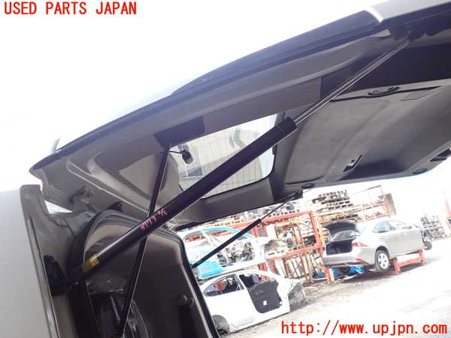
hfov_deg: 60.0
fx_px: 391
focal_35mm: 30
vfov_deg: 46.8
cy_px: 169
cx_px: 226
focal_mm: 5.4
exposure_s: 1/160
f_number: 3.2
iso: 100
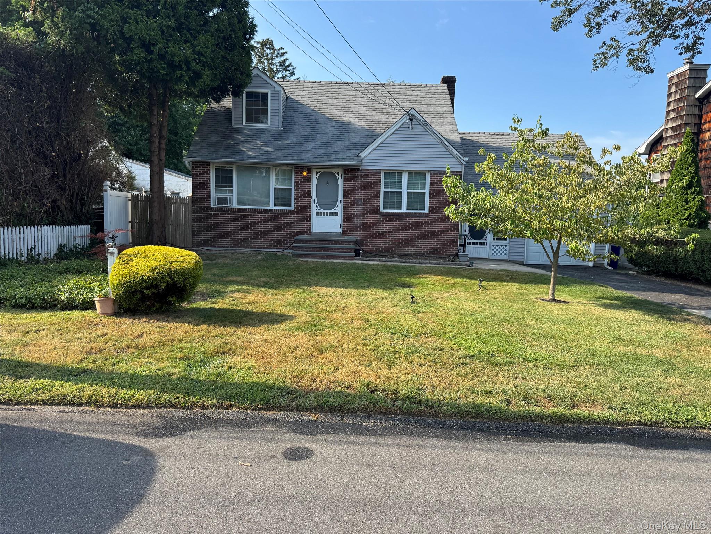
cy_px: 267
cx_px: 356
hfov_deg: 71.6
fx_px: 493
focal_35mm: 24
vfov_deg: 56.8
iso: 80
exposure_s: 1/1261
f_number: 1.78
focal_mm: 6.76
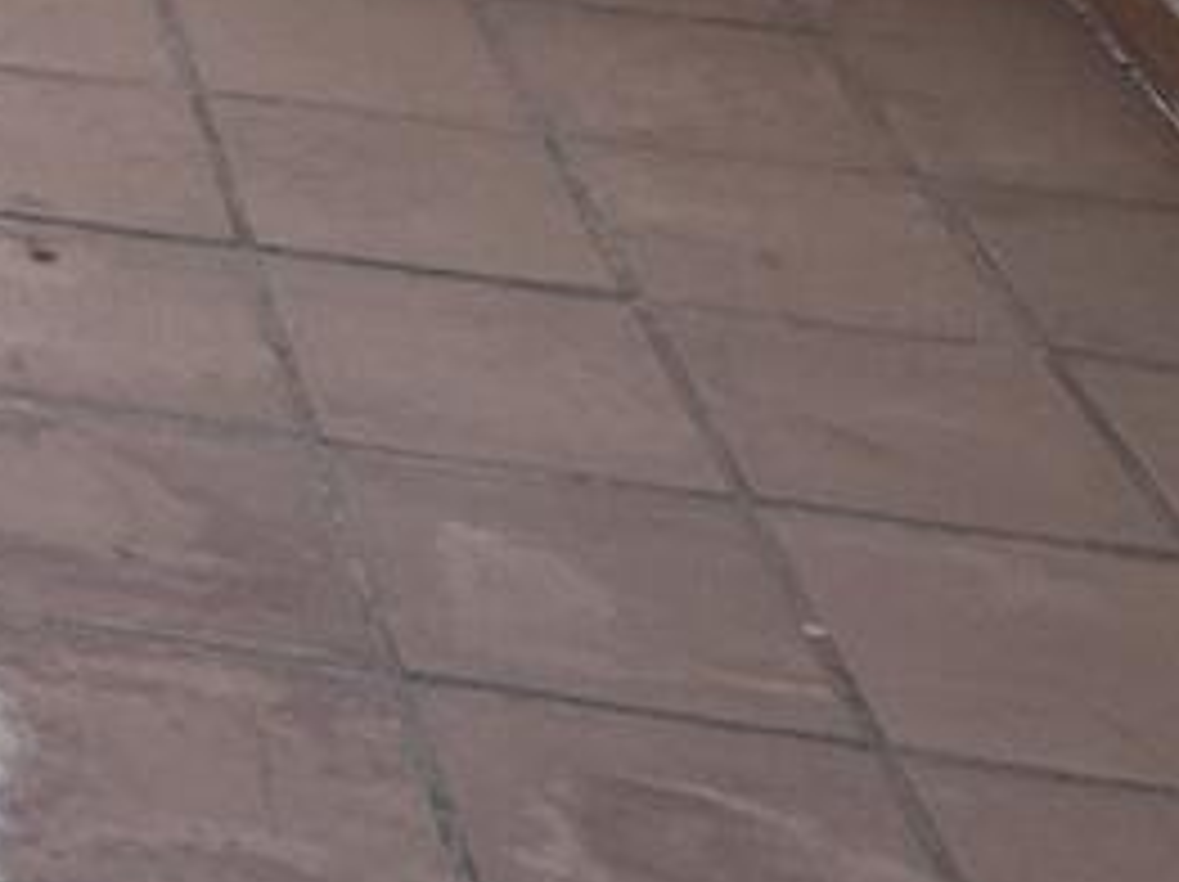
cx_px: -1292
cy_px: -1287
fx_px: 3641
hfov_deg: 14.6
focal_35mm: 107
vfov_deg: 11.3
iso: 64
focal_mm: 2.22
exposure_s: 1/461
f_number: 2.2
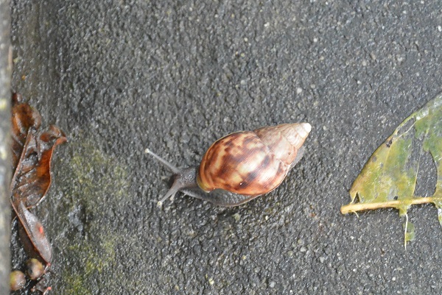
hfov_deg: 9.9
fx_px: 2556
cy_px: 148
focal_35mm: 208
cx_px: 221
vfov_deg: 6.6
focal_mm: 77.1
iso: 3200
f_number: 4.8
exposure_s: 1/30
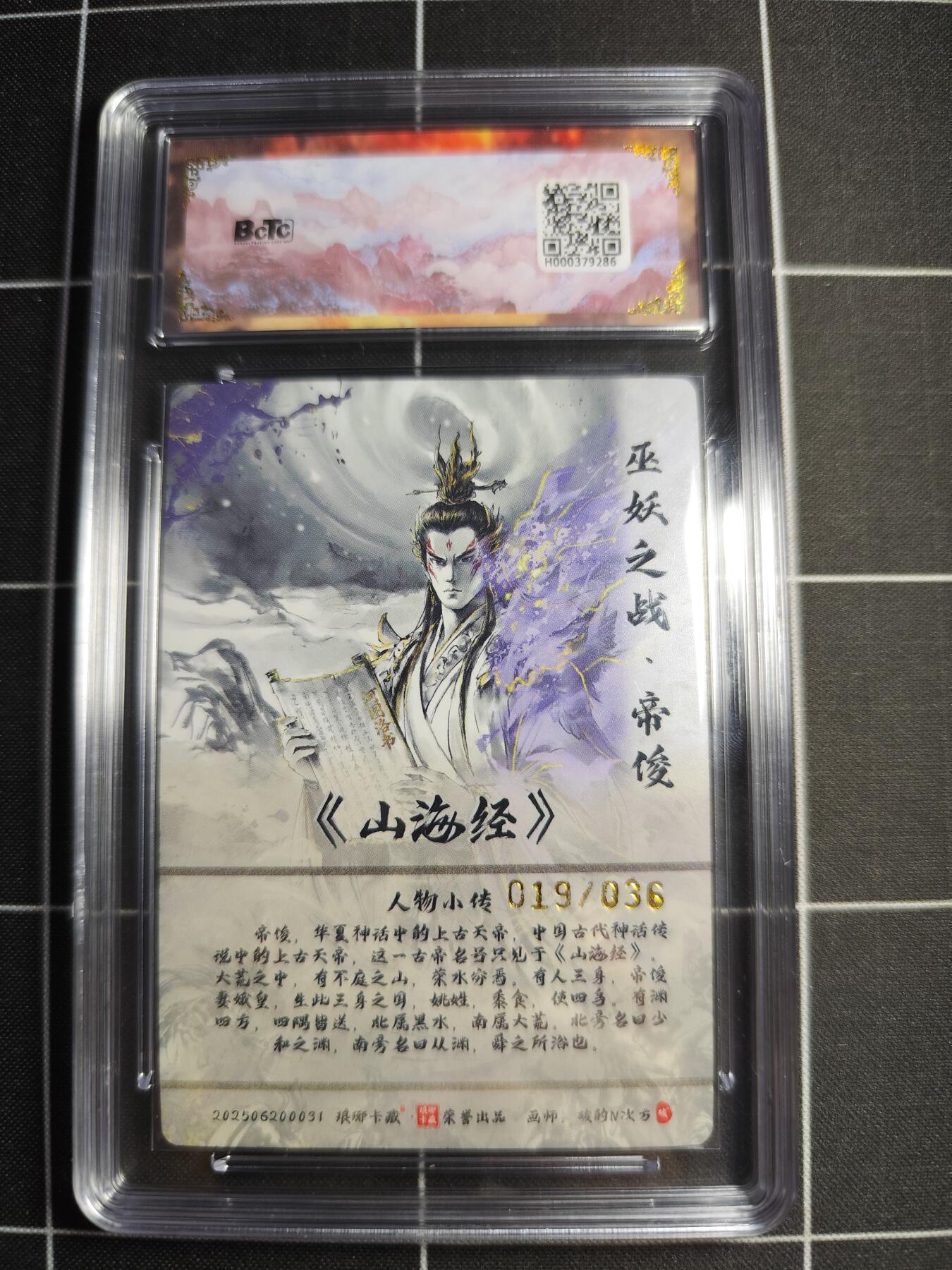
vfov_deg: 73.9
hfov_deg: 58.9
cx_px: 476
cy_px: 635
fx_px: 843
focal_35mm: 23
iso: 250
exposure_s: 1/100
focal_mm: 6.14
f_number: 1.65
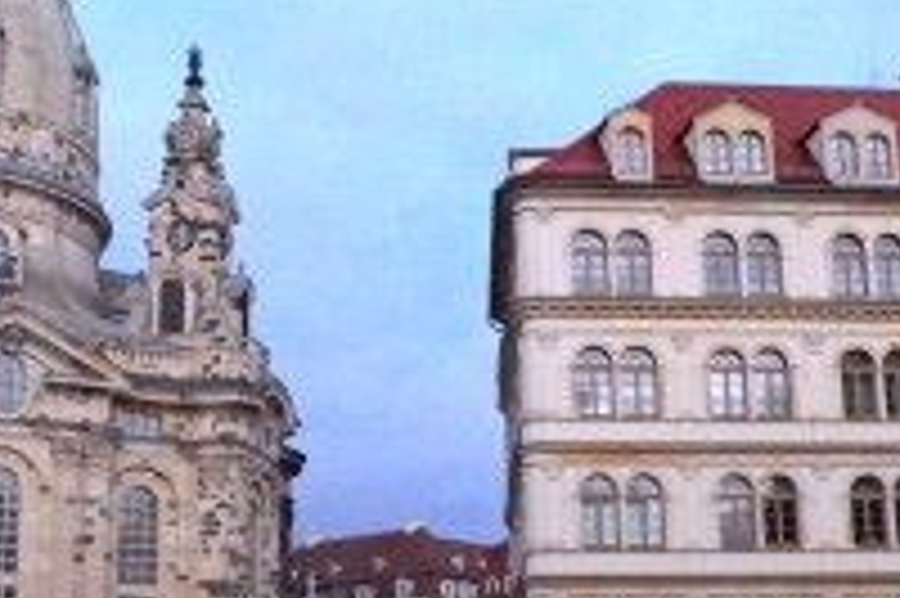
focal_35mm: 74
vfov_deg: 18.4
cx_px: 382
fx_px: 1848
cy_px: 288
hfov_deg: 27.3
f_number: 20
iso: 16000
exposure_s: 1/4000
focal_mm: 22
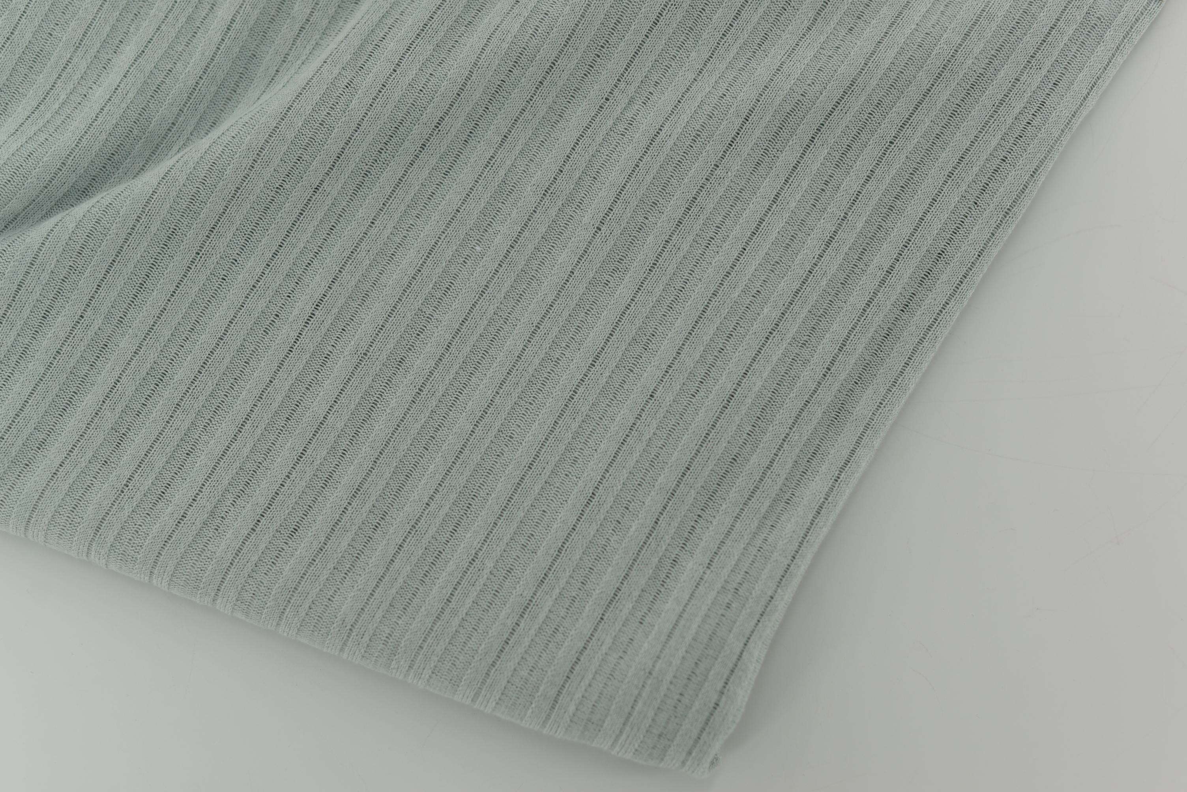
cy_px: 396
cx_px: 594
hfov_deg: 39.6
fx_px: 1649
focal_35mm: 50
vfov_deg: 27.0
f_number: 3.5
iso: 100
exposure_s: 1/250
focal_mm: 50
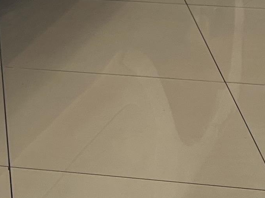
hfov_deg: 10.9
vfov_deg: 9.0
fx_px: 1187
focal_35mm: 155
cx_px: -361
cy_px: -188
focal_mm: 5.7
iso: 50
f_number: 1.5
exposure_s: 1/120
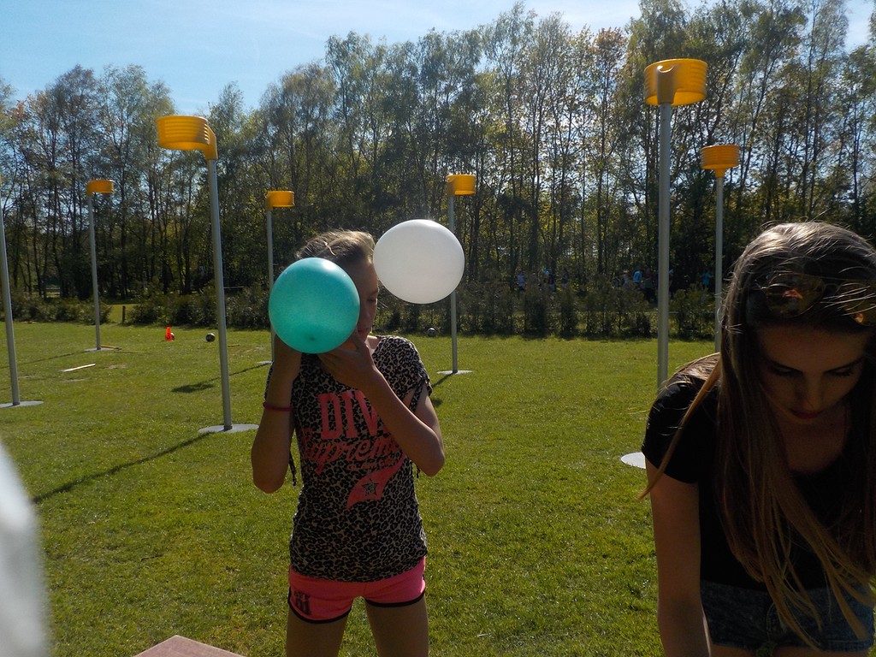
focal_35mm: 30
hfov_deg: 60.0
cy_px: 328
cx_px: 438
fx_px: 759
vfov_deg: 46.8
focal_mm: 4.1
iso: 125
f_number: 6.6
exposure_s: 1/500
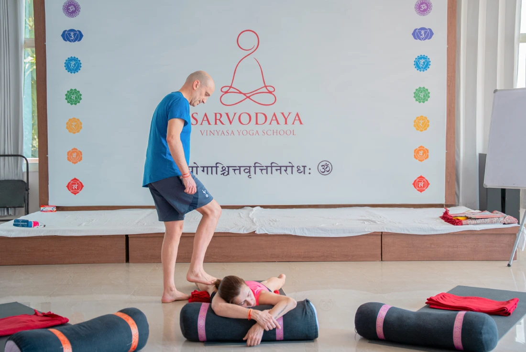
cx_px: 263
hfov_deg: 39.4
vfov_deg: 26.9
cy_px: 176
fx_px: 735
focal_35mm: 50
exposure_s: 1/200
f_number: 2.8
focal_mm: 50.3
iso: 640
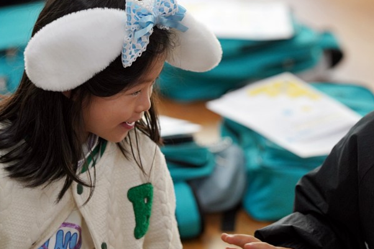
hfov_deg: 6.9
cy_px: 109
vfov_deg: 4.6
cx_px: 202
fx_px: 3105
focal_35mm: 299
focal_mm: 200
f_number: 4
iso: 1600
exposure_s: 1/250
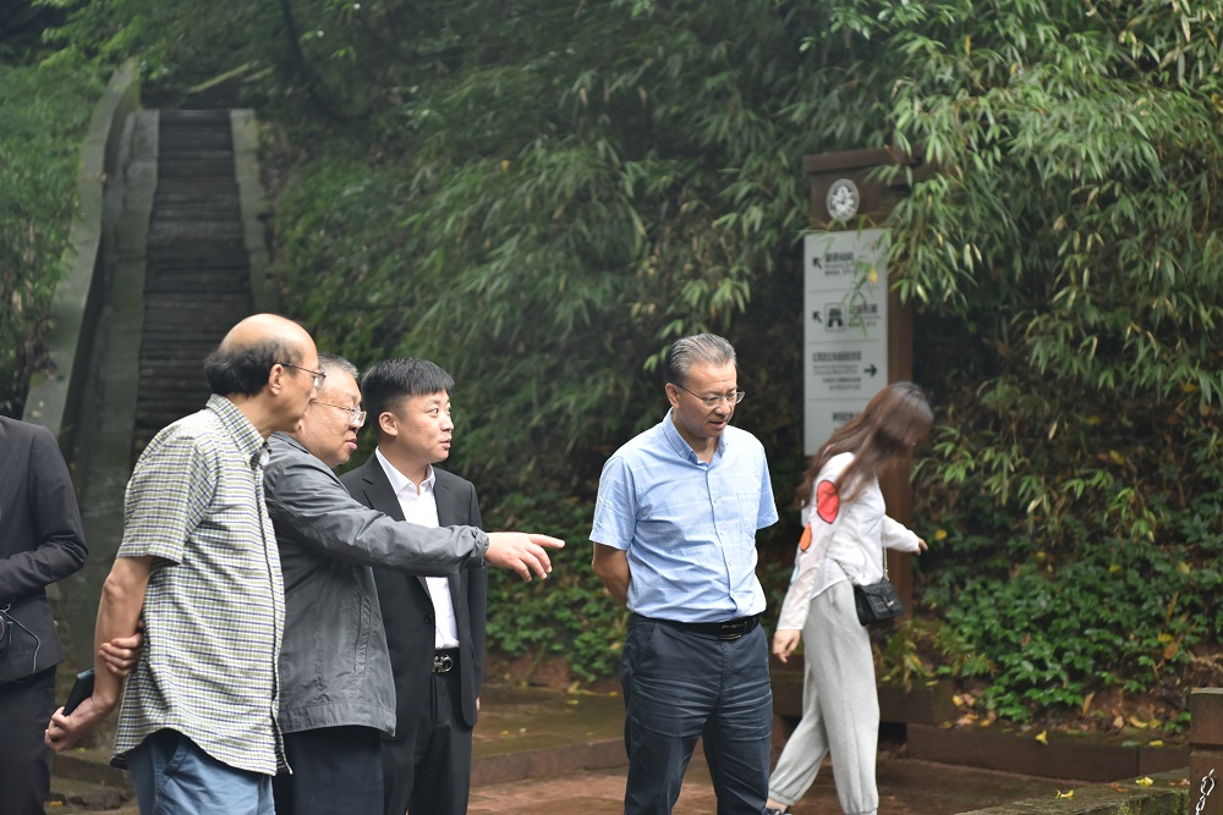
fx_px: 2378
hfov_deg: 28.8
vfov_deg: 19.5
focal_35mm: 70
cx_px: 612
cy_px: 408
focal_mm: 70
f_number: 2.8
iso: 640
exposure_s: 1/125
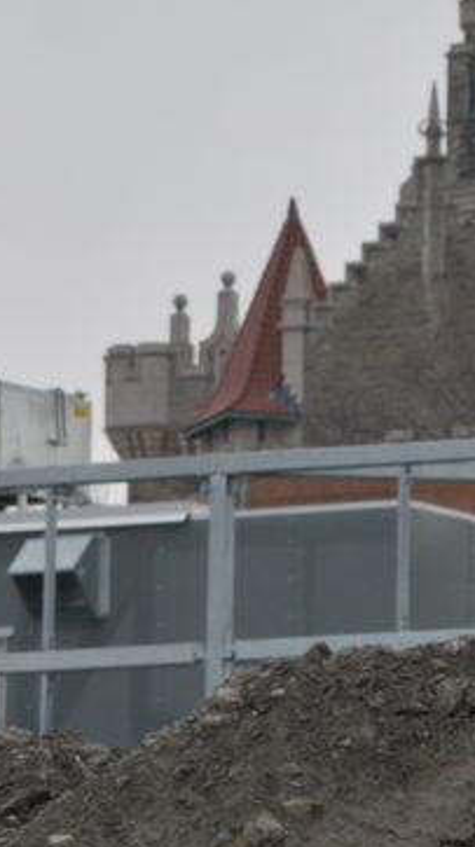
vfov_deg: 4.1
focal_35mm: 521
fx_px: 11693
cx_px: 1317
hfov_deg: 2.3
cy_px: 519
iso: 800
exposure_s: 1/1000
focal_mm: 100
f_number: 8
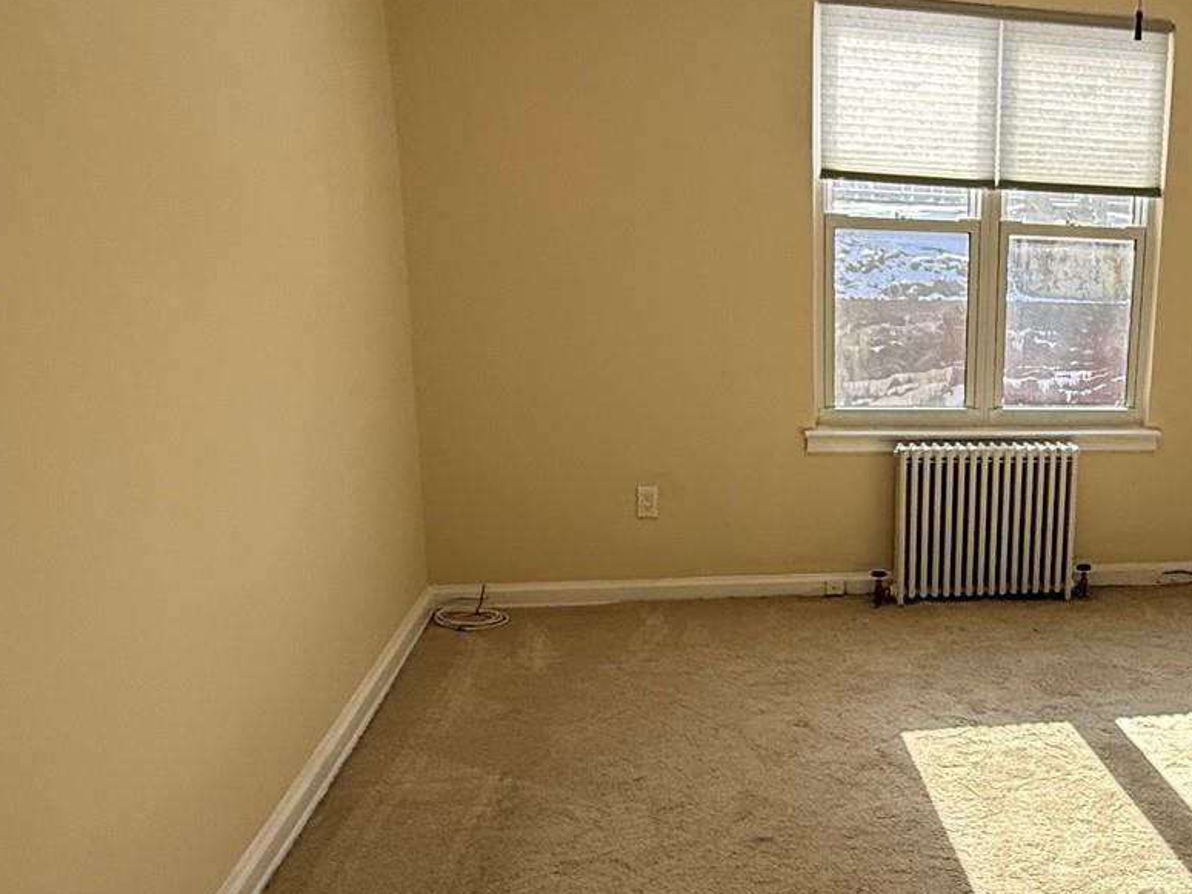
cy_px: 506
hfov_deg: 45.6
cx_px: 1066
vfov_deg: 38.6
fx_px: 1274
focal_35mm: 37
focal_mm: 2.22
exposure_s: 1/381
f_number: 2.2
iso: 50
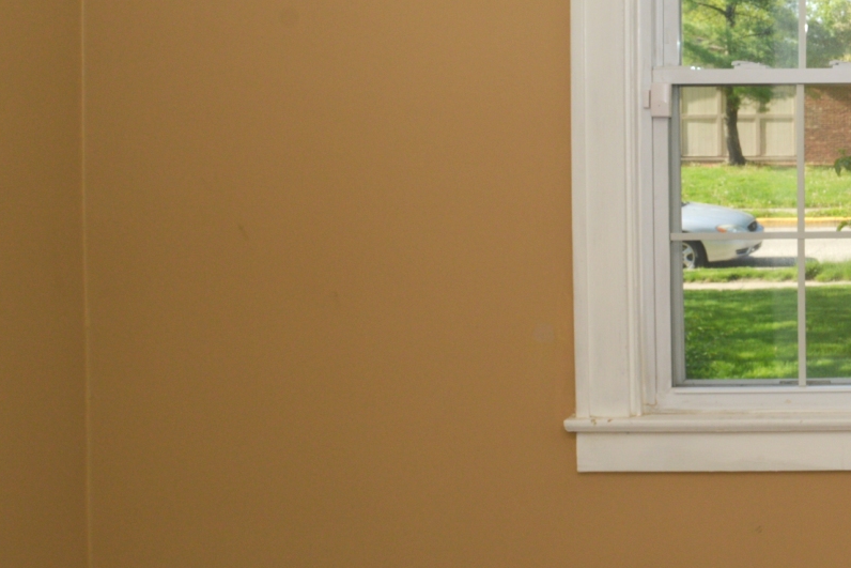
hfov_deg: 32.3
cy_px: 85
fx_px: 1158
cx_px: 1058
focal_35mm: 49
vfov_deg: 26.8
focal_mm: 18
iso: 400
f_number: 9
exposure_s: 1/320
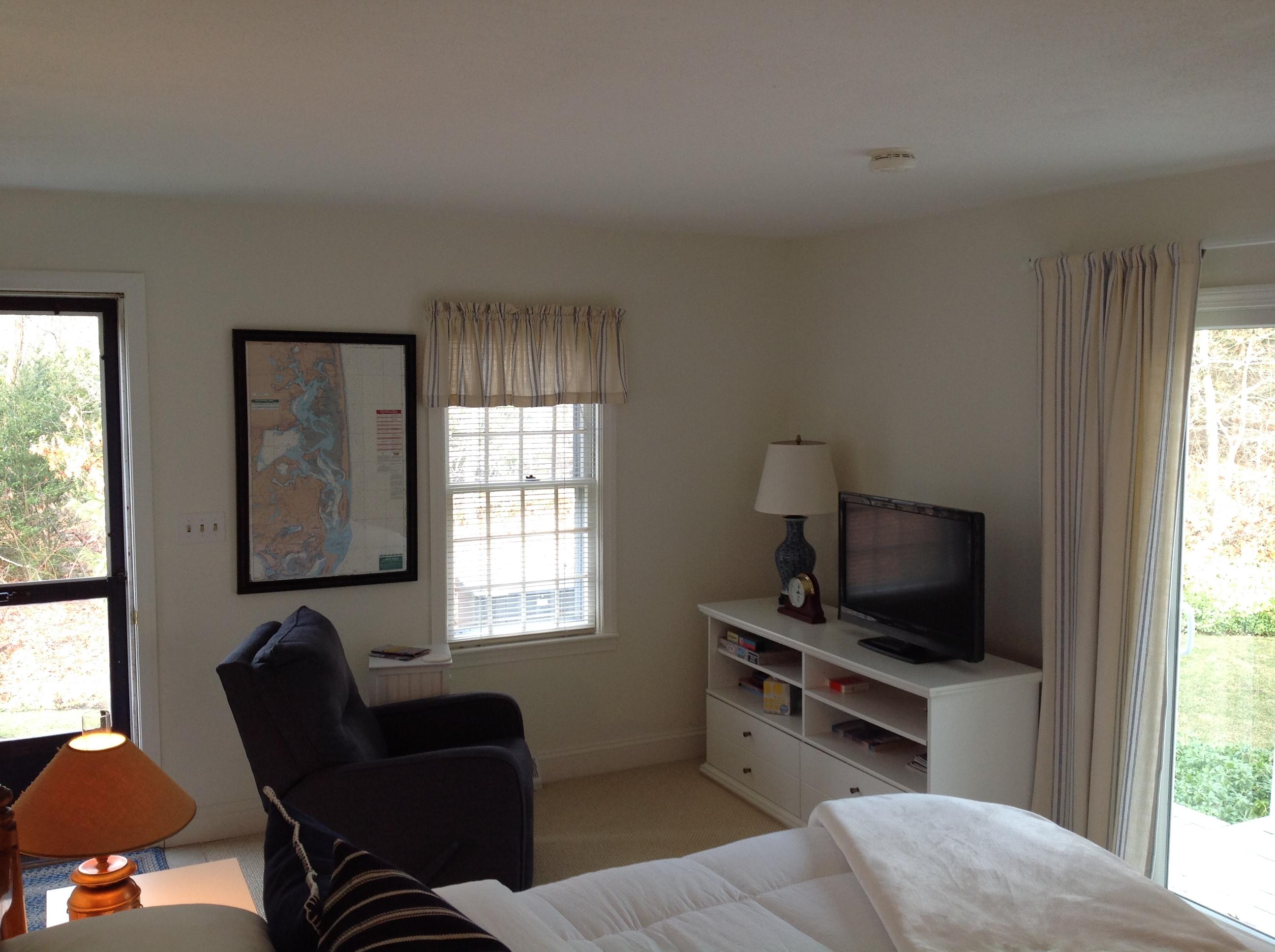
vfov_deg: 40.6
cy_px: 476
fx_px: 1287
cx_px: 638
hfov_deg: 52.7
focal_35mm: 35
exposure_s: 1/40
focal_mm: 4.28
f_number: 2.4
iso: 64
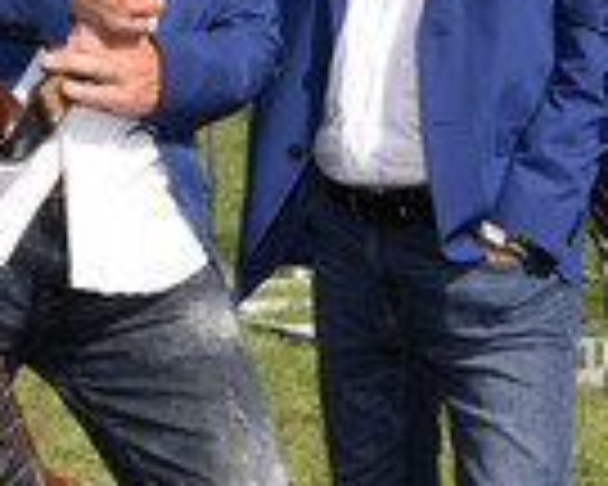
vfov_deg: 15.2
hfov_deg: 19.1
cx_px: 439
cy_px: 32
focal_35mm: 100
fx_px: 1799
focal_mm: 32
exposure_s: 1/160
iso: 125
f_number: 8
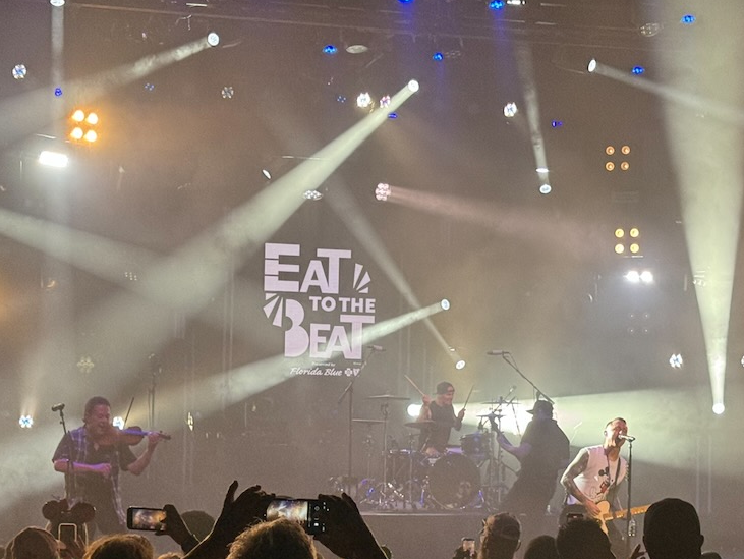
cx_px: 354
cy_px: 427
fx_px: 1806
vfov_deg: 17.5
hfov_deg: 23.3
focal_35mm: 84
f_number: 1.78
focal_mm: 6.76
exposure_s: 1/49
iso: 50
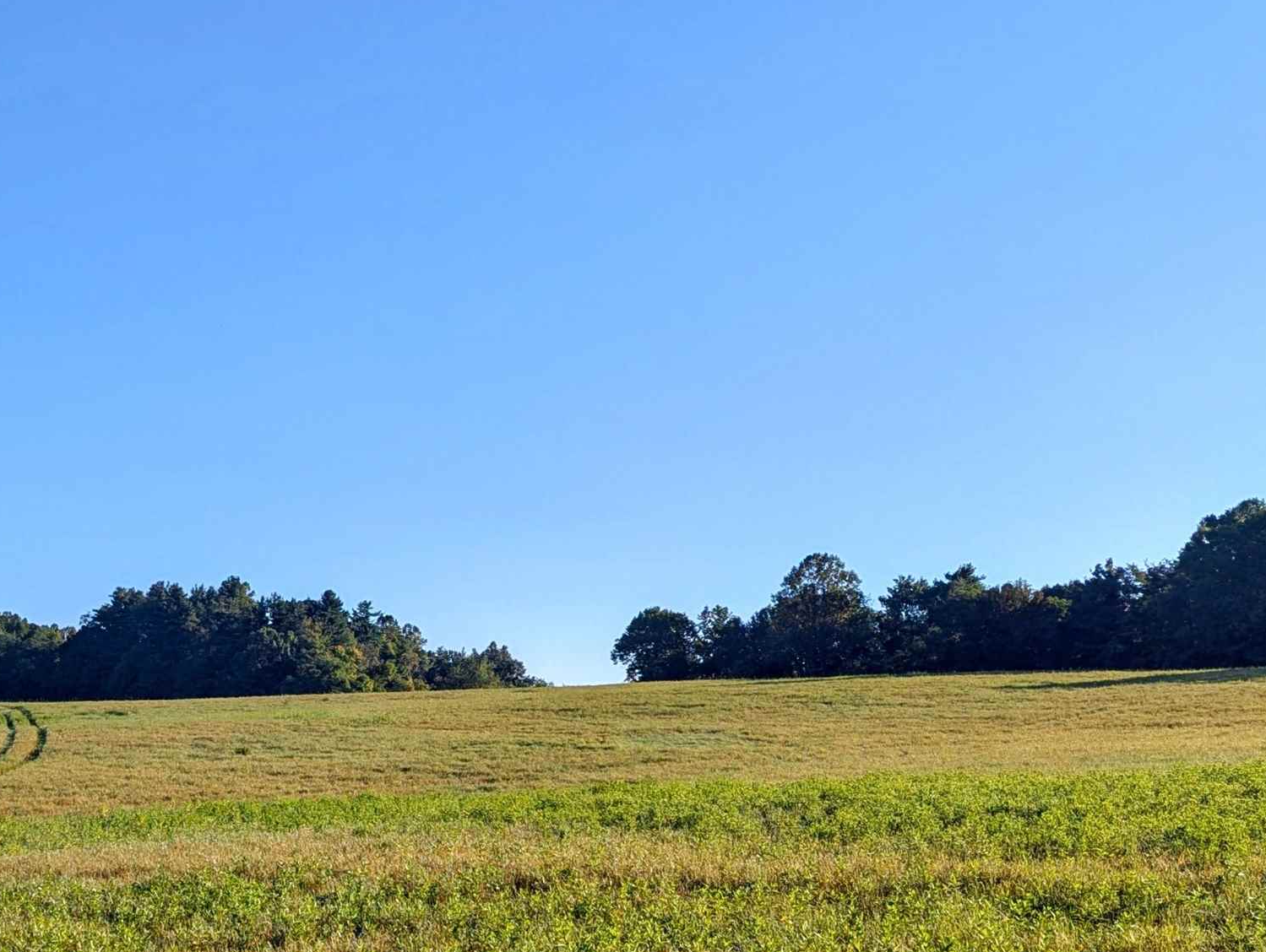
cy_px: 599
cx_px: 267
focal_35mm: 49
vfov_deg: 29.6
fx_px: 1794
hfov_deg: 37.6
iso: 42
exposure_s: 1/1887
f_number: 1.85
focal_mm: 6.81
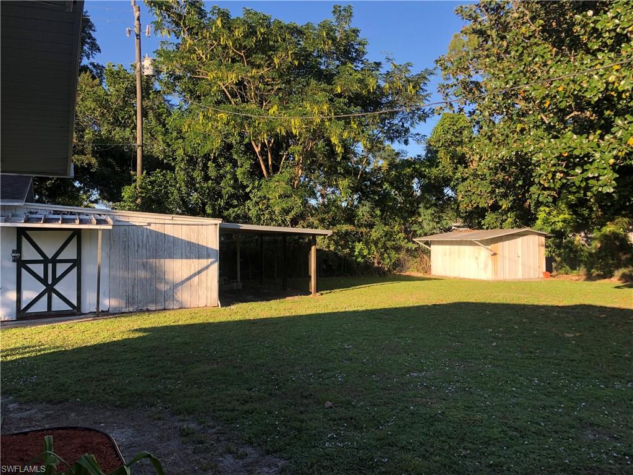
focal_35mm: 28
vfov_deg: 49.7
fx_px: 512
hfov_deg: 63.4
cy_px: 238
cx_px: 316
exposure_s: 1/426
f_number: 1.8
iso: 20
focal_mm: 3.99
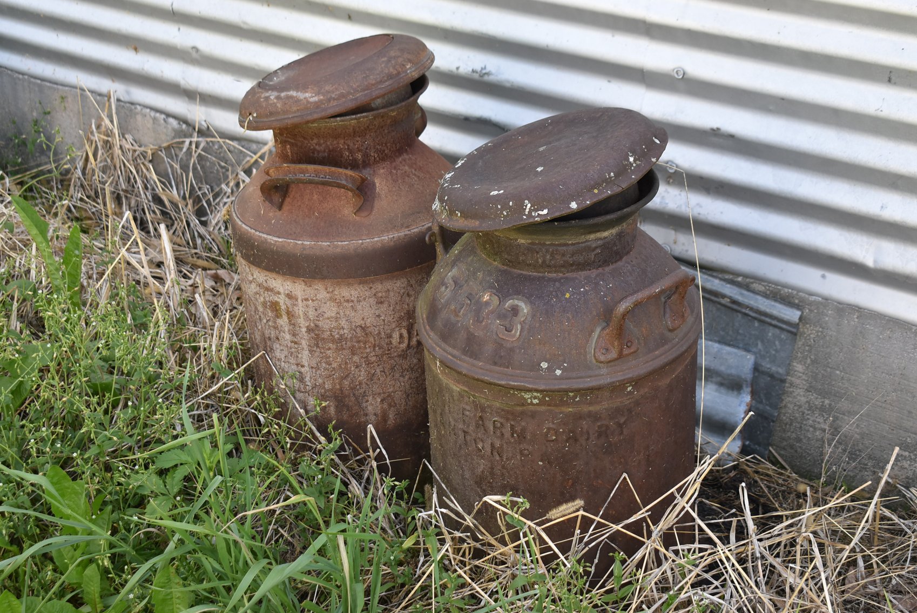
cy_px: 306
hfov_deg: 35.0
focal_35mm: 57
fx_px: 1453
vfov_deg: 23.8
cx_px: 458
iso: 360
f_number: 5.6
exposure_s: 1/250
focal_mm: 38
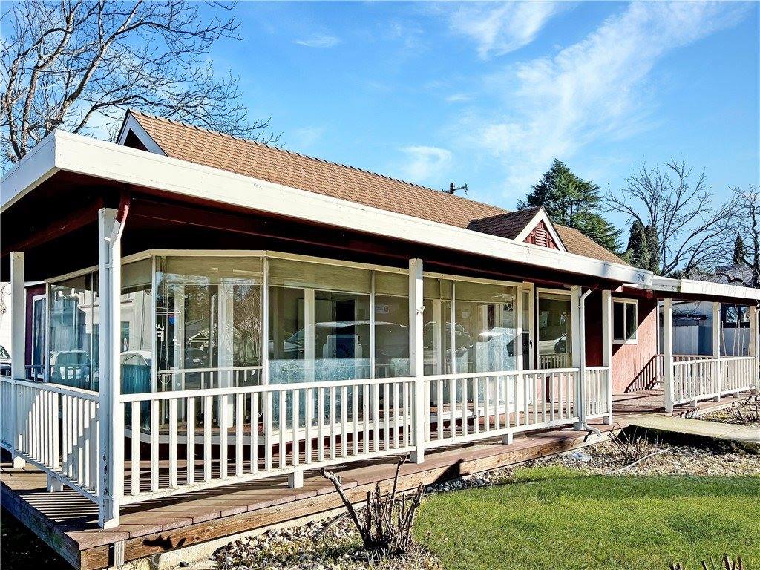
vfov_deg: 53.1
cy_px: 285
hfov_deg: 67.3
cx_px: 380
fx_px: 571
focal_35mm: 26
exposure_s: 1/3704
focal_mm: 5.7
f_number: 1.5
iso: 50
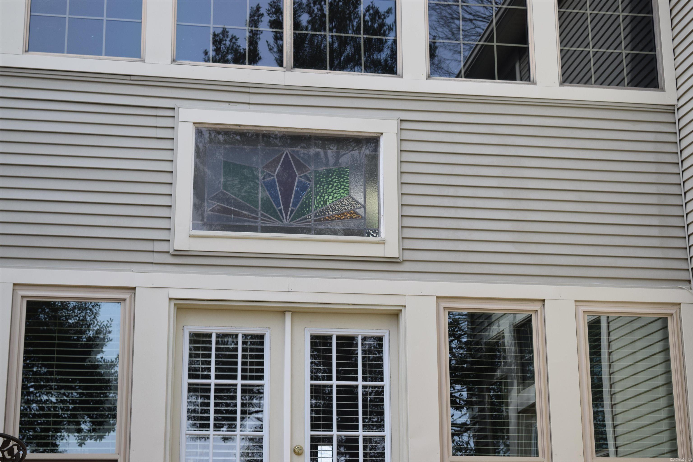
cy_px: 231
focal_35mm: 69
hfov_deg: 29.2
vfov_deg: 19.7
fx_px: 1328
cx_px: 346
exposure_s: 1/250
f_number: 8
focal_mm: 46
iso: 200
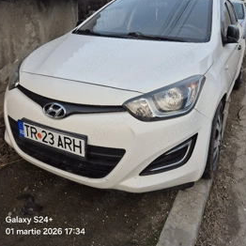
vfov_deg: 50.6
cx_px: 129
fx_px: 249
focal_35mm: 31
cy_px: 65
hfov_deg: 52.5
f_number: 1.8
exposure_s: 1/208
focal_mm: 5.4
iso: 25
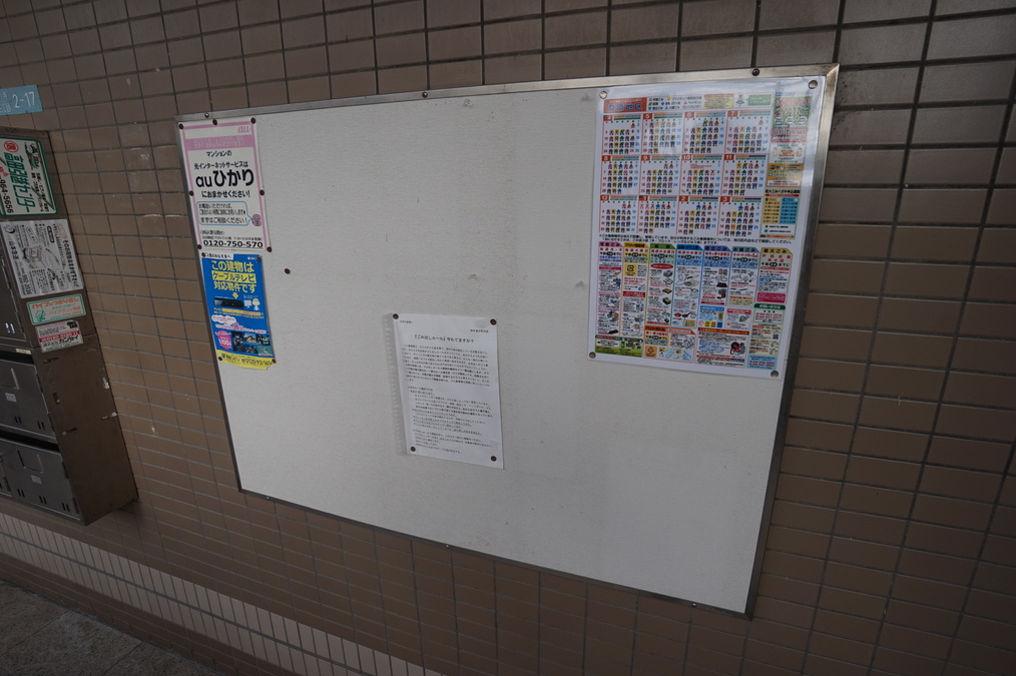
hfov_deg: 96.7
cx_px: 526
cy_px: 322
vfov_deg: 73.6
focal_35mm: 16
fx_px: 451
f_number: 6.3
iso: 100
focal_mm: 10
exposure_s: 1/125
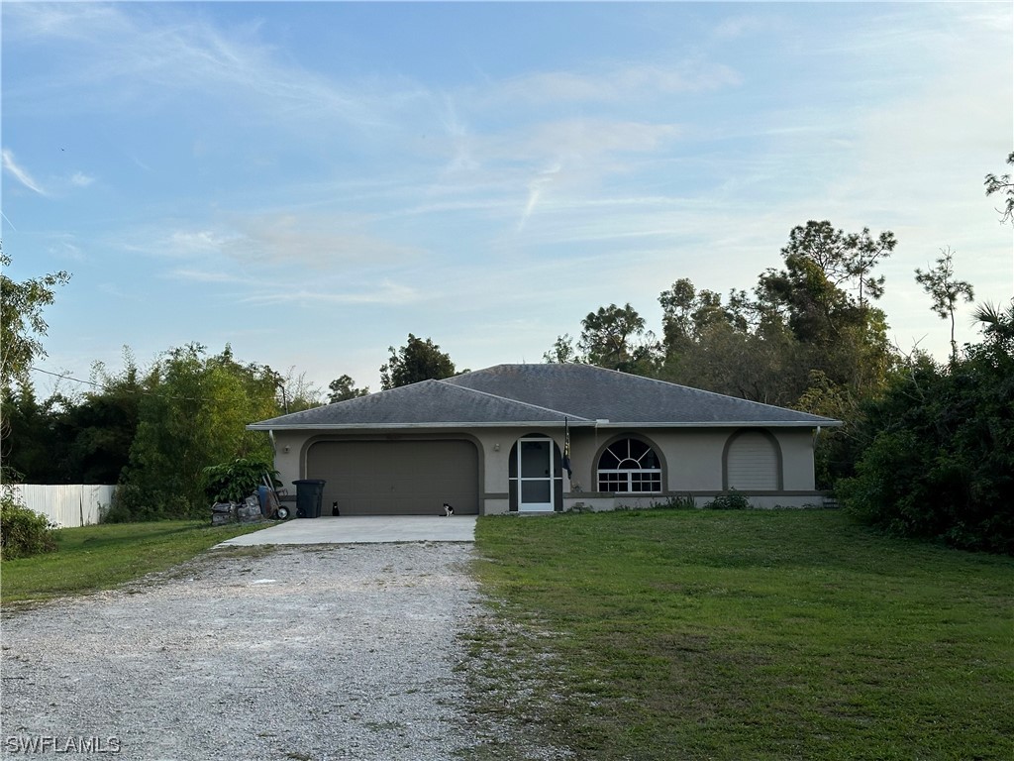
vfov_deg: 30.3
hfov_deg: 39.7
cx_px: 507
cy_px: 380
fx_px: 1406
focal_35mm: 48
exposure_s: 1/2160
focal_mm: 6.86
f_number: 1.78
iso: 64
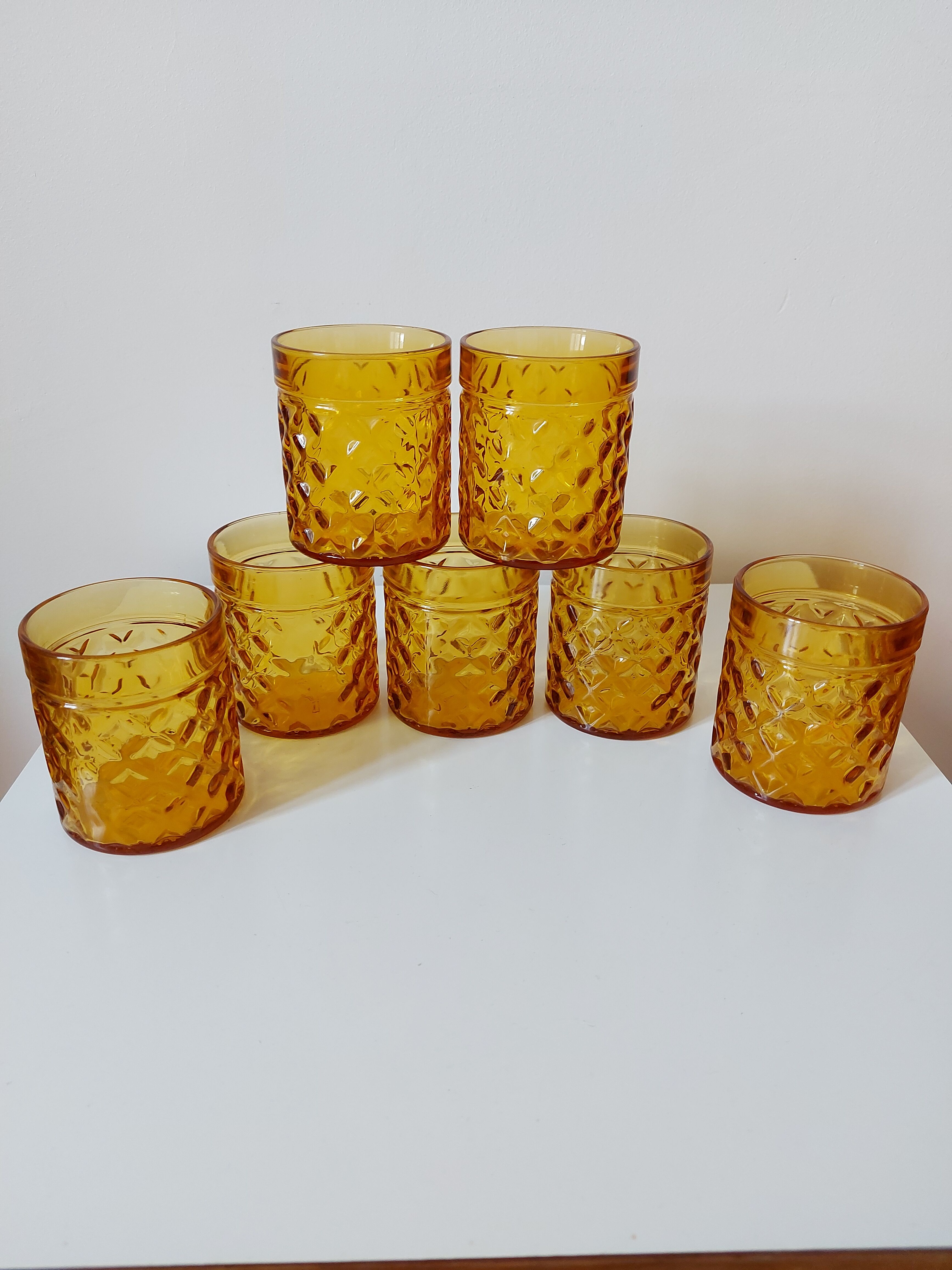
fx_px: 880
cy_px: 635
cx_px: 476
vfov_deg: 71.6
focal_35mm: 24
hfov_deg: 56.8
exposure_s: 1/50
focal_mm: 5.23
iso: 125
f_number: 1.8
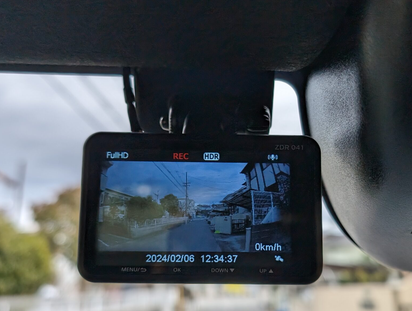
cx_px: 221
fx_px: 477
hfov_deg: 46.7
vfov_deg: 36.0
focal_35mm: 40
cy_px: 175
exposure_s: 1/239
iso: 20
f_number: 1.68
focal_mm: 6.9
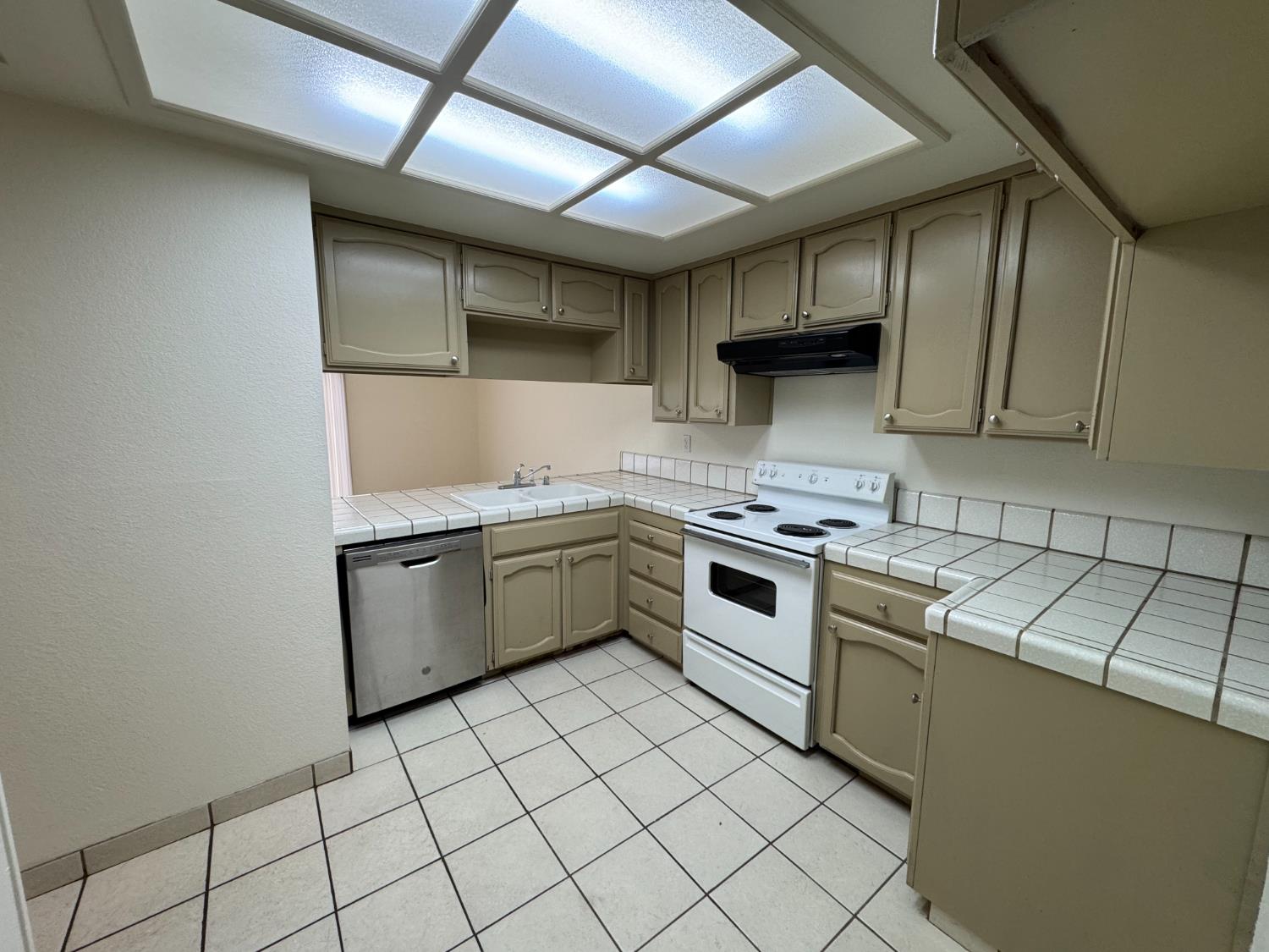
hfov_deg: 102.1
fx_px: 513
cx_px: 634
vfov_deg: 85.7
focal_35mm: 14
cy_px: 476
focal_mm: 2.22
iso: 160
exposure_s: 1/120
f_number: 2.2
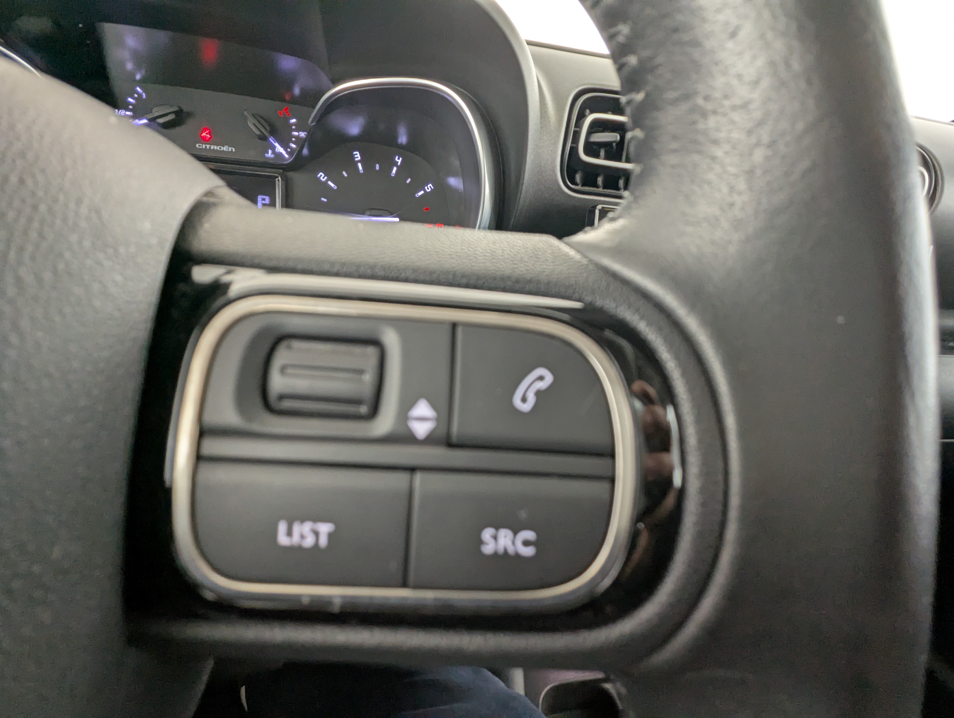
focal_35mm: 16
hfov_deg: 94.4
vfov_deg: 78.2
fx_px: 442
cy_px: 359
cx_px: 477
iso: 164
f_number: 2.2
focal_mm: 2.35
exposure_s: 1/35.7
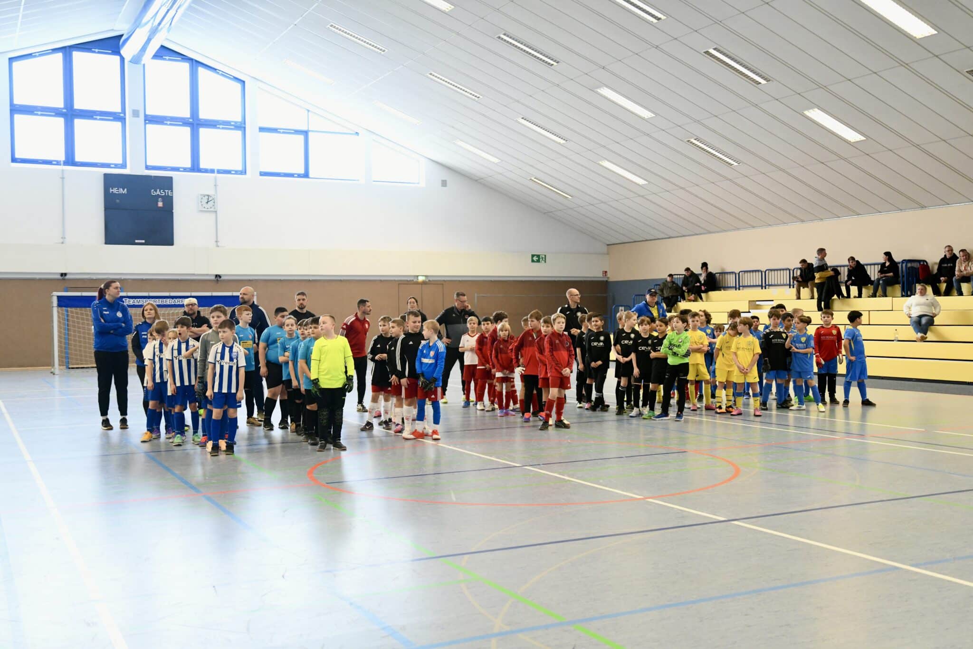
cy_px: 324
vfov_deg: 33.4
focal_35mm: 40
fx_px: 1081
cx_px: 486
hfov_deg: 48.5
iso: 5000
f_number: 2.8
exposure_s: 1/800
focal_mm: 40
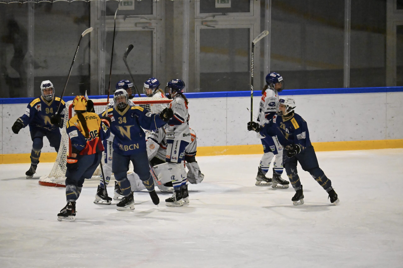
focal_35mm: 270
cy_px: 134
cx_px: 202
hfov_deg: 7.6
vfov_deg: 5.1
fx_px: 3022
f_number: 5.6
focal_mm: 180
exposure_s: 1/4000
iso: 10000
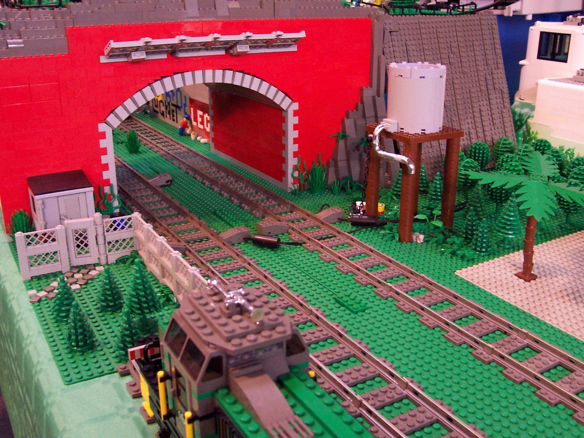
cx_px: 292
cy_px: 219
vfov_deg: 38.7
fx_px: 624
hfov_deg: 50.1
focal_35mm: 37
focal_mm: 5.6
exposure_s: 1/30
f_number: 2.8
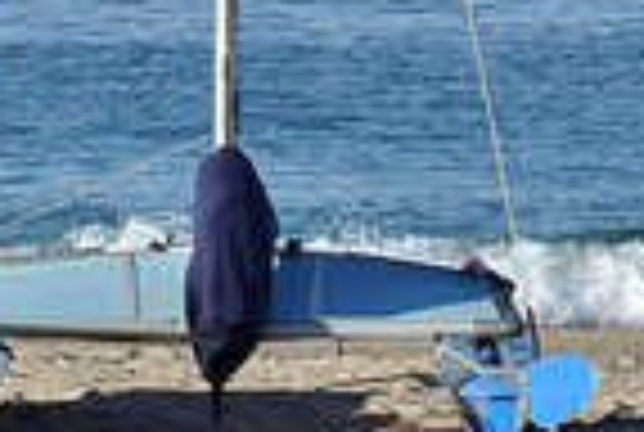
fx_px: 8945
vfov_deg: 2.8
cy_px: -230
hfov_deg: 4.1
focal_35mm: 499
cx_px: 297
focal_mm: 44.2
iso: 100
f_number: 4.5
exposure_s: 1/800
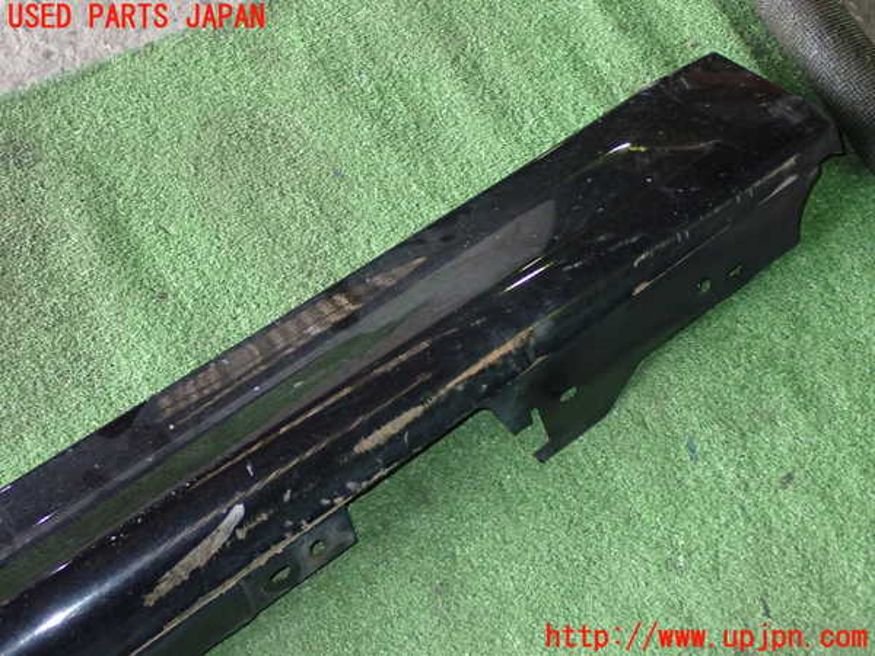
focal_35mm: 54
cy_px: 328
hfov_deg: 35.5
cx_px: 438
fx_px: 1365
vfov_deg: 27.0
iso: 500
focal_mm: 9.65
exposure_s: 1/50
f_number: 3.3
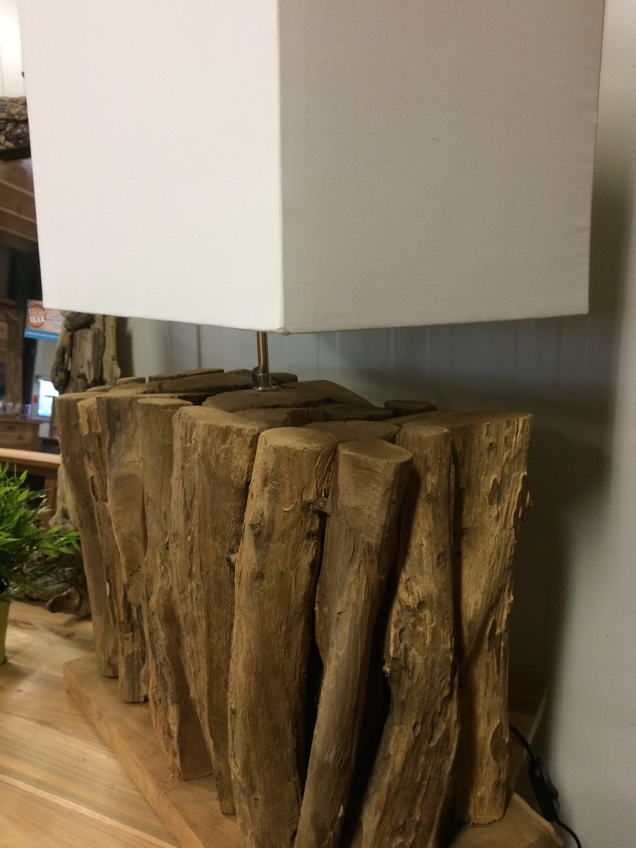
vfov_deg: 61.7
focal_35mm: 29
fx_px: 710
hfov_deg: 48.2
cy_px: 424
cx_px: 318
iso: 80
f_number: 2.2
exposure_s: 1/33
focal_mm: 4.15
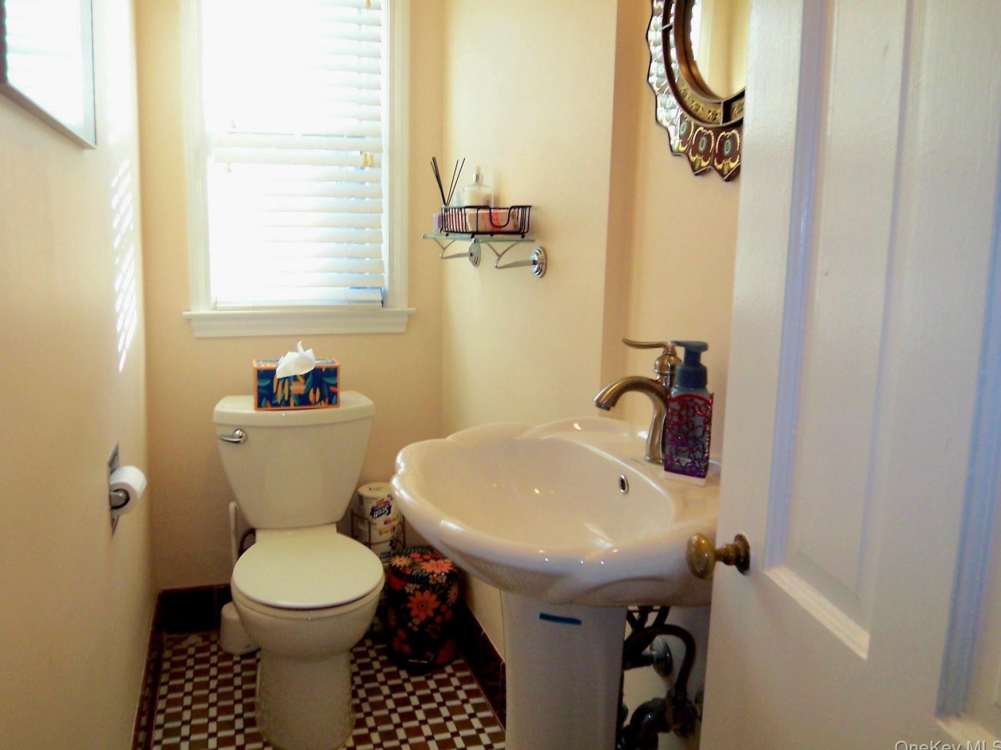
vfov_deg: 51.2
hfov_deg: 65.0
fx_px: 781
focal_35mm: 27
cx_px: 424
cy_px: 321
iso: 80
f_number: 2.8
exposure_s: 1/30
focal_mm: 3.8
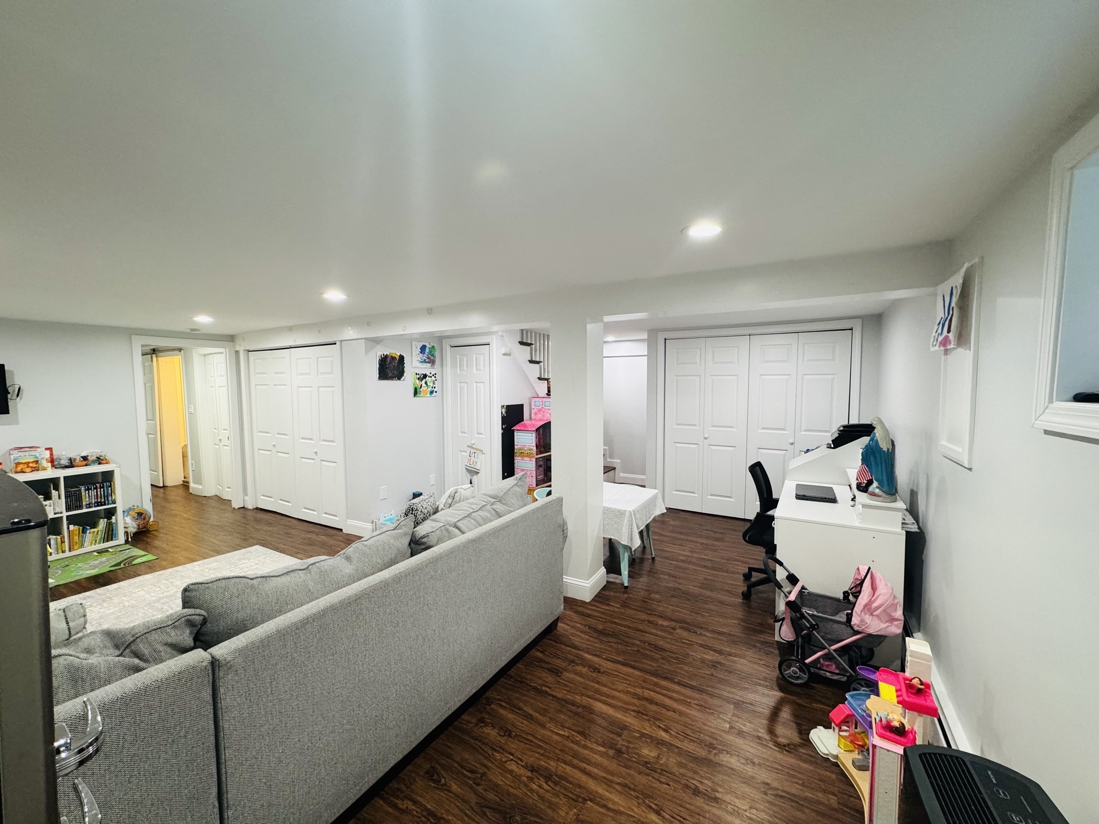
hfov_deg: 102.1
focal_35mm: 14
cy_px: 412
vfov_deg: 85.7
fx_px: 444
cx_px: 550
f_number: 2.2
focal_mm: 2.22
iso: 250
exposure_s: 1/60
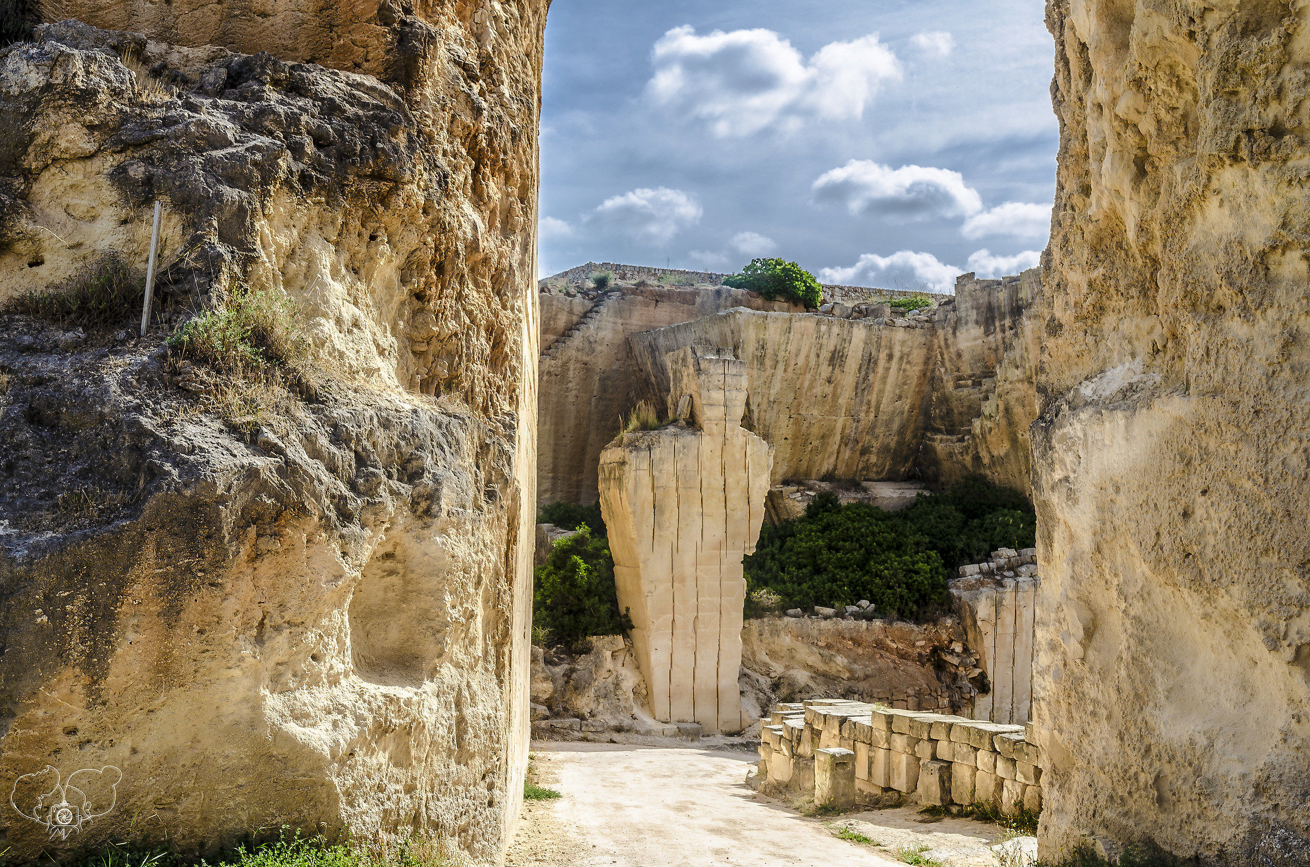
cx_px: 655
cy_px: 434
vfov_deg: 34.1
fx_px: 1416
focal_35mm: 39
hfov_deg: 49.6
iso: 100
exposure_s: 1/125
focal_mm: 26
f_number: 11
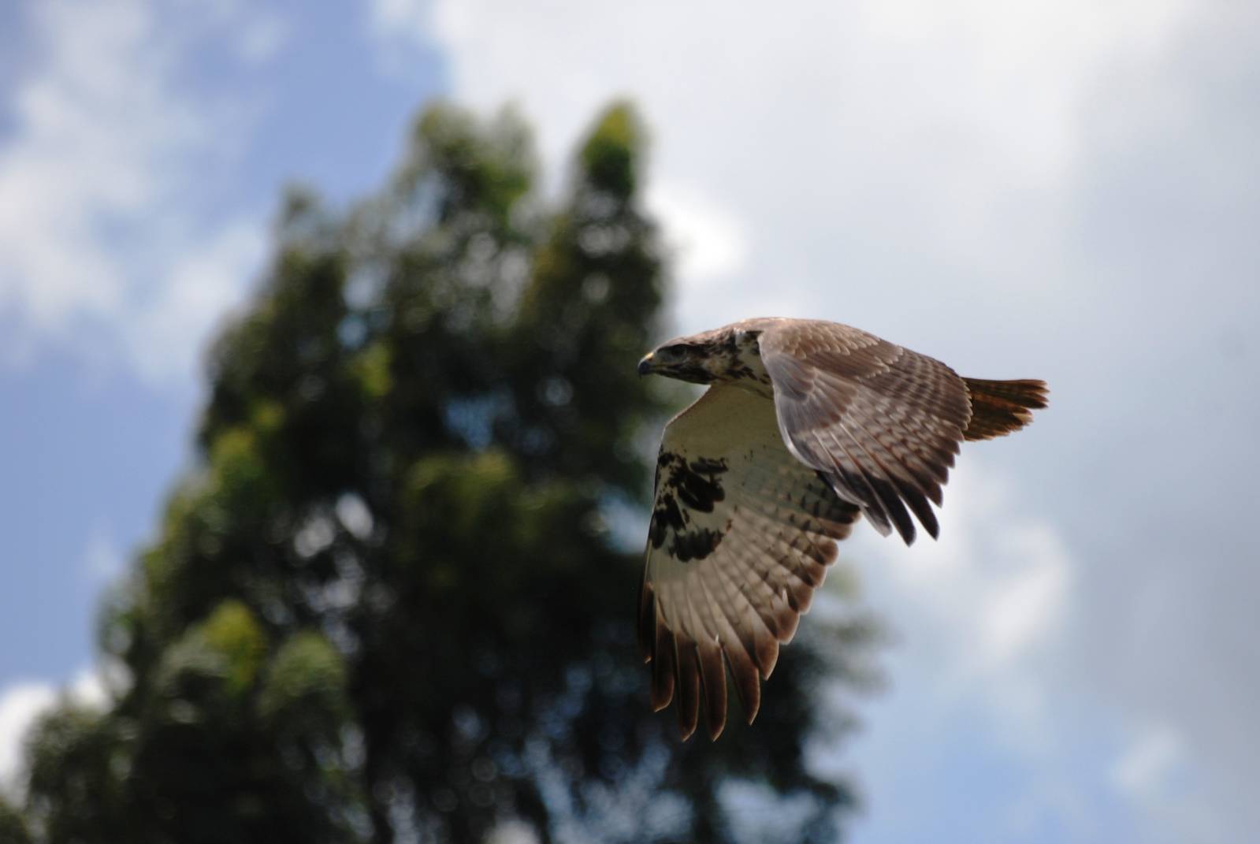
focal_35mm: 360
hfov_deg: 5.7
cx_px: 630
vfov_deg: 3.8
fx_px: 12617
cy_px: 422
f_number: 5.3
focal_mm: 240
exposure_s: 1/1250
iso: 200
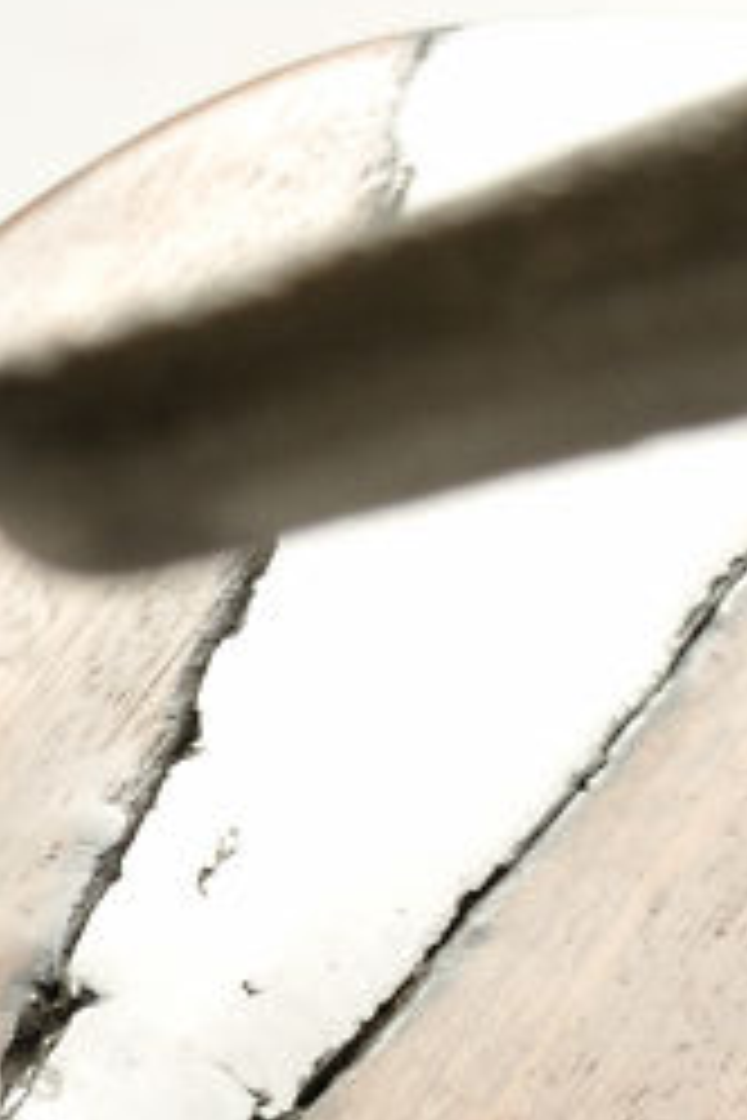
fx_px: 17366
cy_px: 2627
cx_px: 320
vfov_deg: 3.6
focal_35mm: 558
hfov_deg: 2.5
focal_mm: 70
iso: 200
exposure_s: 1/200
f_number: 10
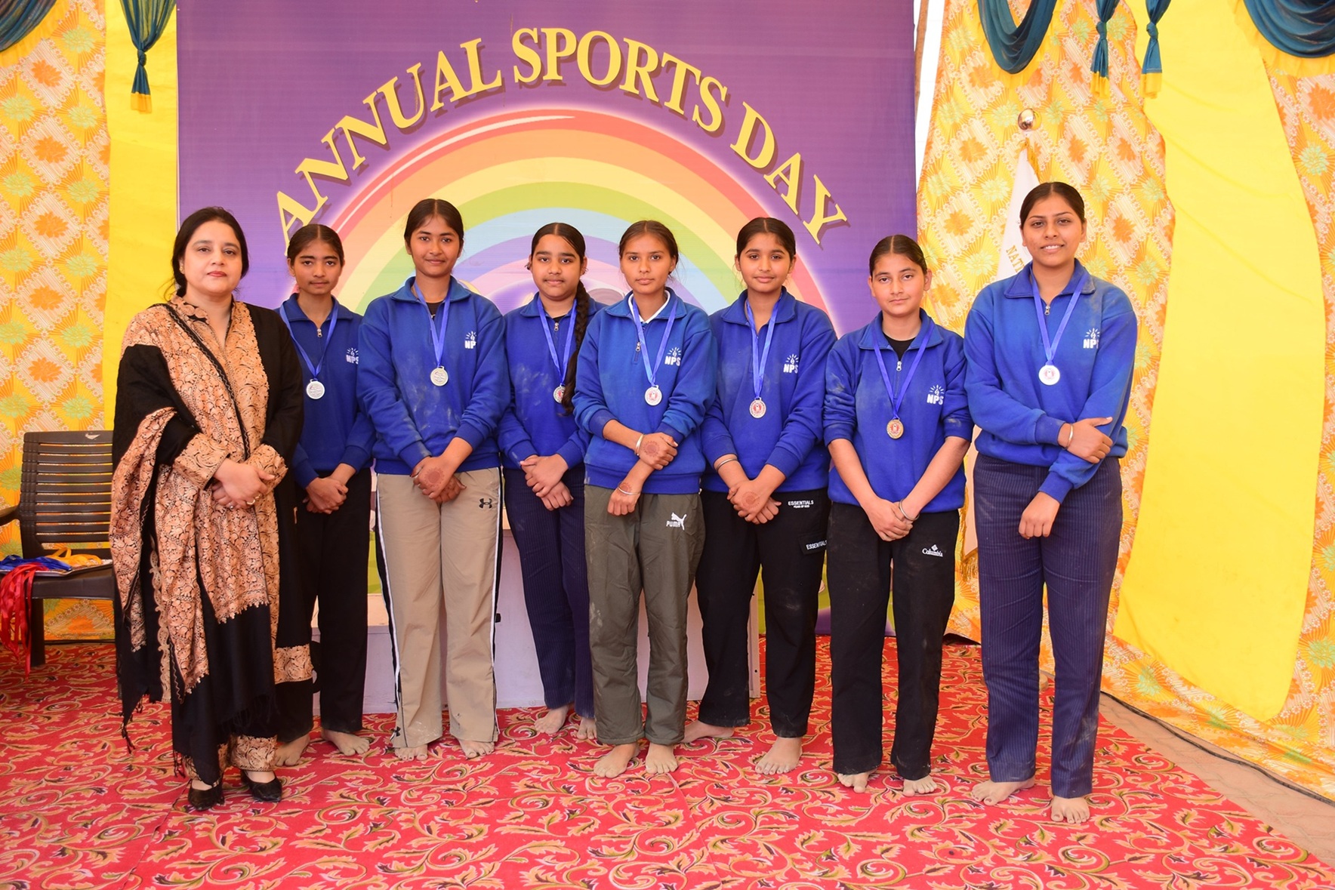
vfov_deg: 40.0
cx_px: 668
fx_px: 1224
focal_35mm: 33
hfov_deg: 57.2
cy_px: 445
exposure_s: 1/125
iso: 200
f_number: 5.6
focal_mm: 22
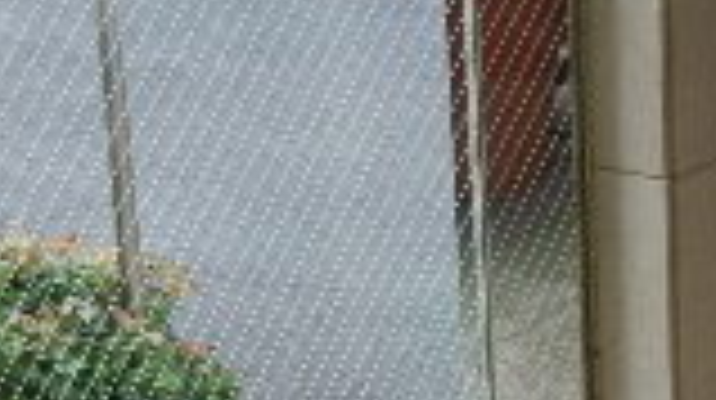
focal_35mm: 158
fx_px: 2996
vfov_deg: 7.6
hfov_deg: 13.5
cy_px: 117
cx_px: 671
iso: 140
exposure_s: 1/30
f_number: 4
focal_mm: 6.4
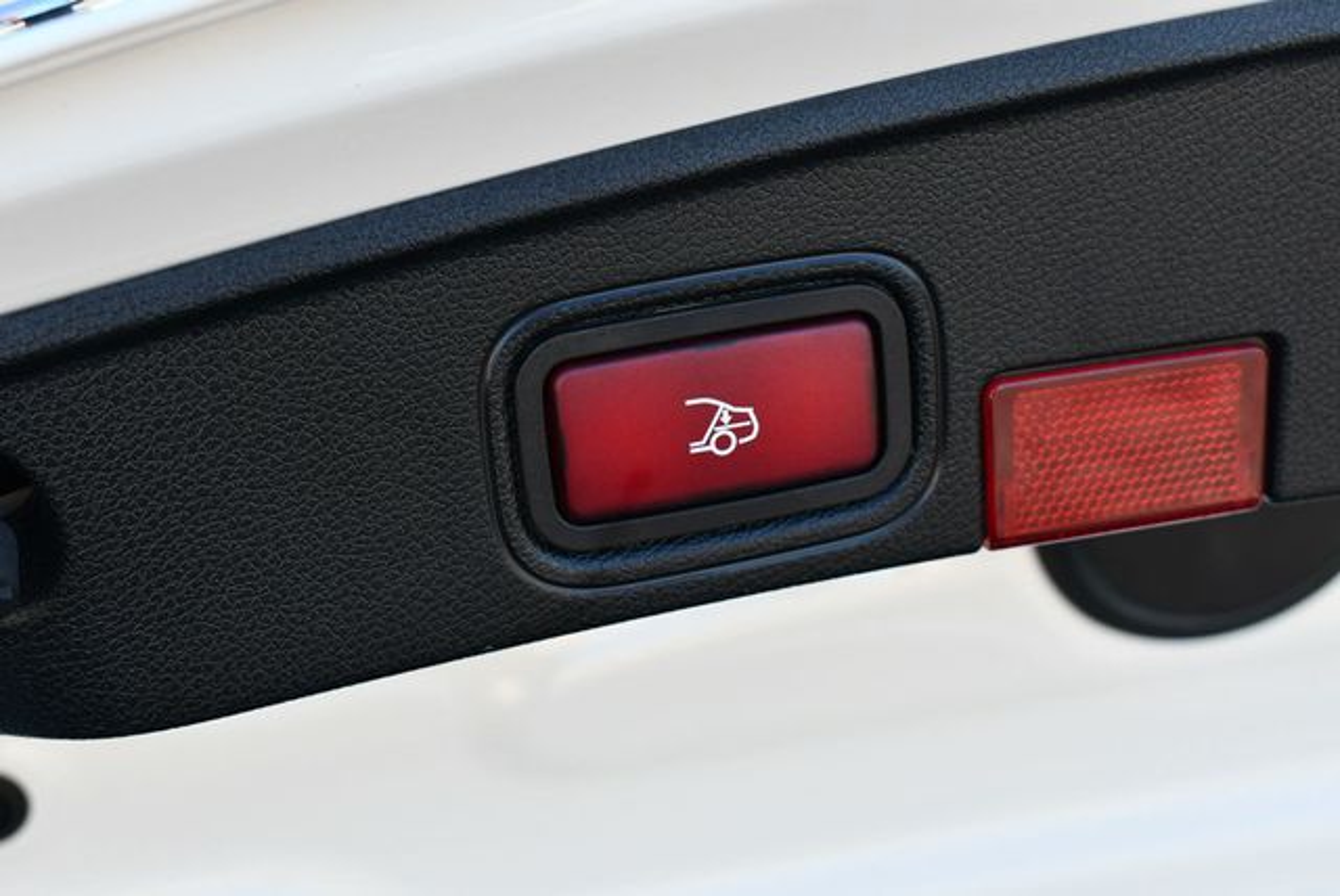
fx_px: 2310
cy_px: 448
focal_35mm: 62
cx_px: 670
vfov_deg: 22.0
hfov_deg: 32.4
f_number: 5.6
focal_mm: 31
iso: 400
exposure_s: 1/250
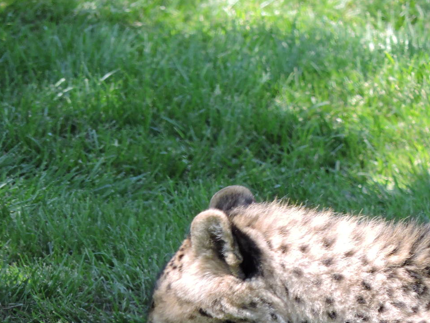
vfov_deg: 1.3
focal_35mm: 1161
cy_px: 203
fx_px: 14424
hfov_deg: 1.7
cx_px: 336
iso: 400
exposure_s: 1/250
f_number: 5
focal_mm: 124.9
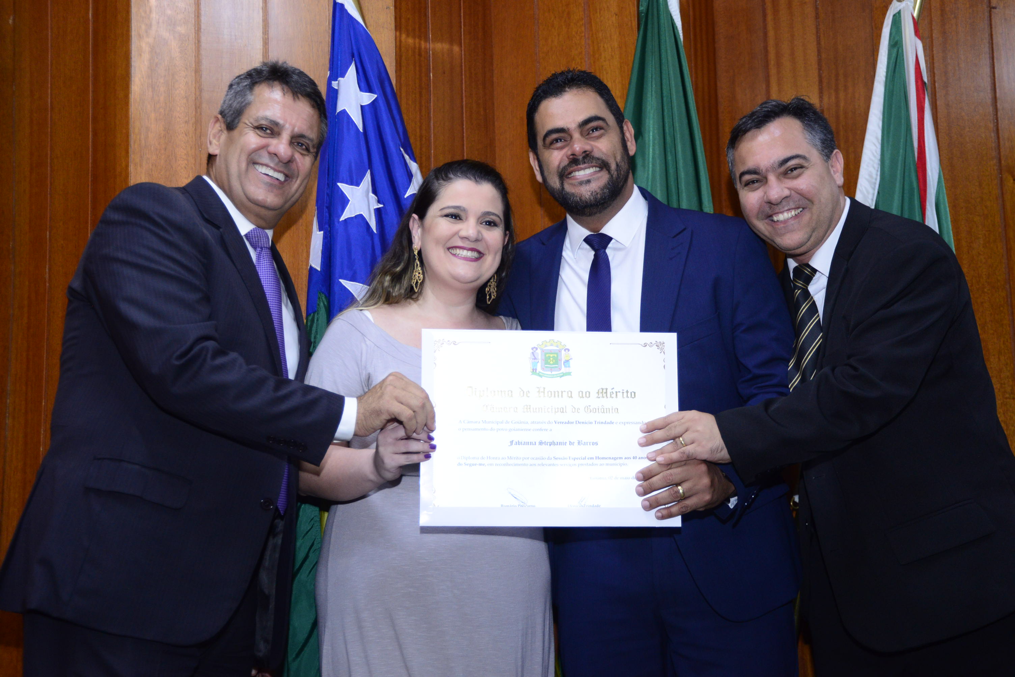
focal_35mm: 55
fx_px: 1551
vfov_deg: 24.6
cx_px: 508
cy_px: 338
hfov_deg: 36.2
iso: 2500
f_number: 5
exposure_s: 1/125
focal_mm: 55
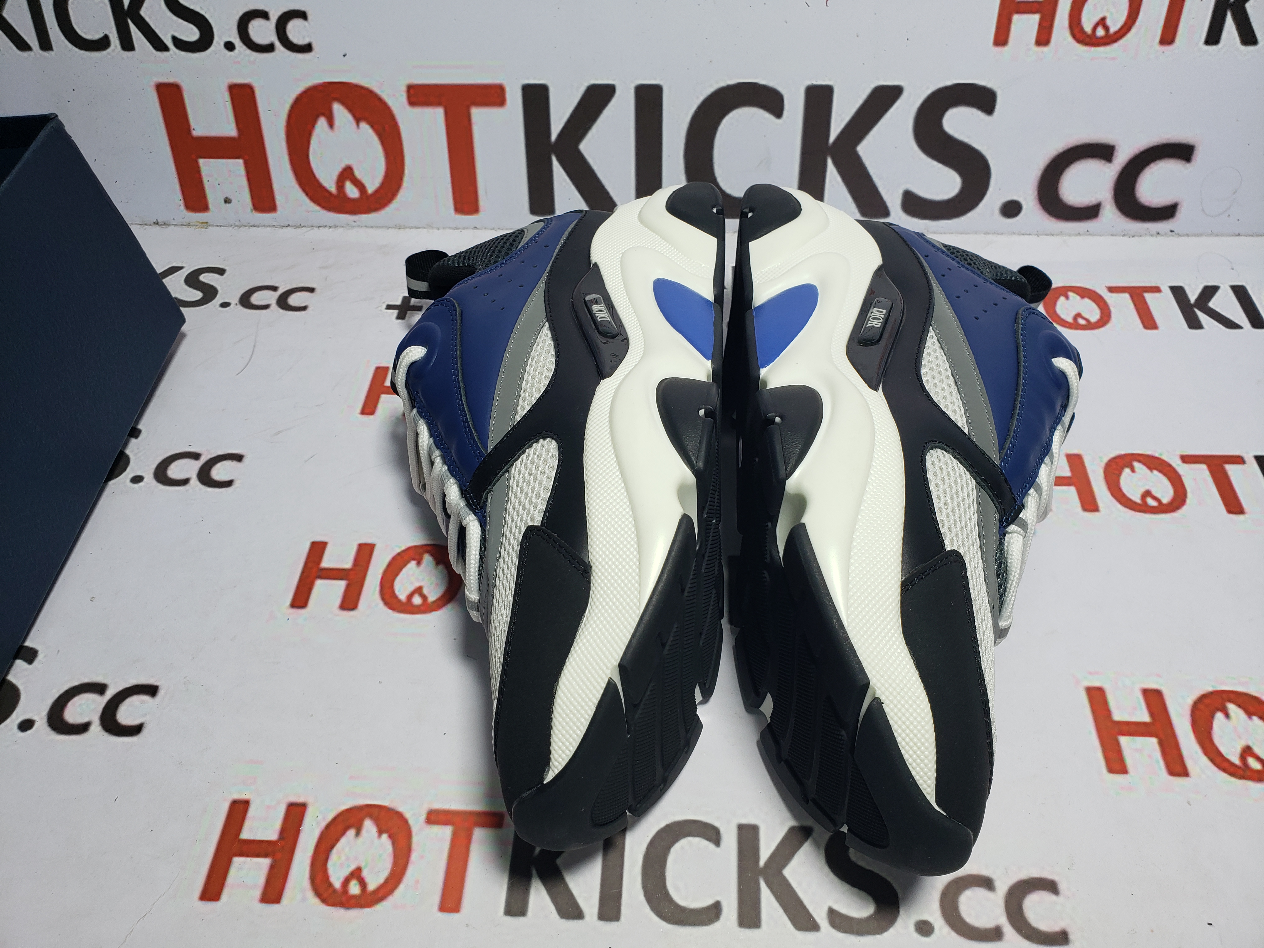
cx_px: 632
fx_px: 949
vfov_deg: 53.1
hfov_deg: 67.3
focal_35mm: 26
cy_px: 474
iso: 50
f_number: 2.4
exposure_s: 1/213
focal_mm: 4.3
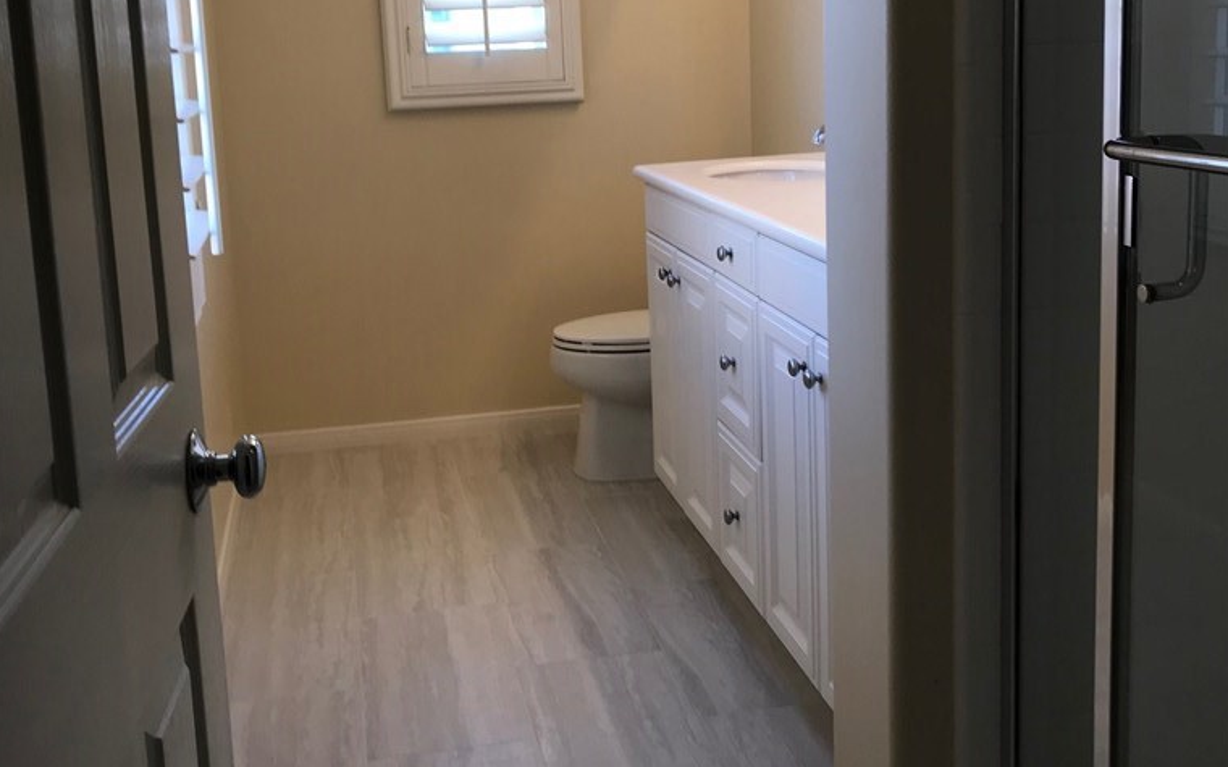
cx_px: 614
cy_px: 254
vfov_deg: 31.7
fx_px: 1339
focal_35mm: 40
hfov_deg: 49.3
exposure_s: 1/60
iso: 32
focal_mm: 3.99
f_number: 1.8
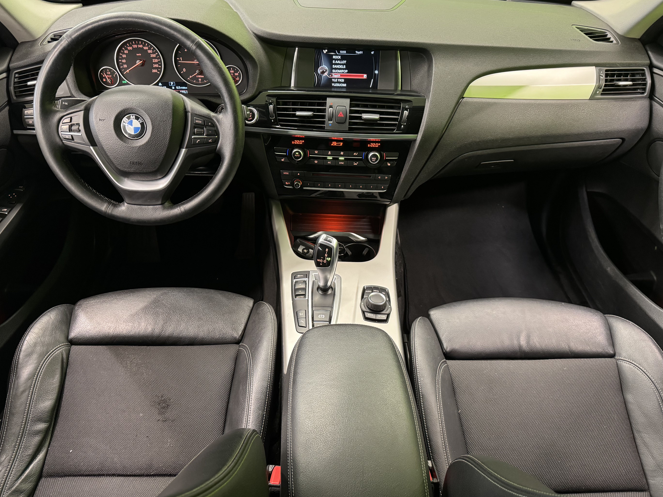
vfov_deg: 54.9
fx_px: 479
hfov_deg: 69.4
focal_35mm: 25
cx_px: 326
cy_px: 240
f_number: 1.78
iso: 640
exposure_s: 1/33
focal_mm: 6.76
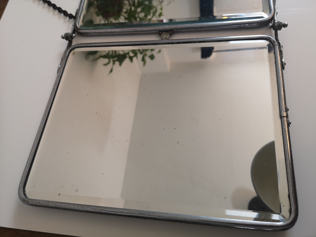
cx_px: 158
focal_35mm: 27
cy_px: 118
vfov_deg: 51.4
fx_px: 246
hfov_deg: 65.3
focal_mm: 5.58
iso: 80
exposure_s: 1/50
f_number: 1.8
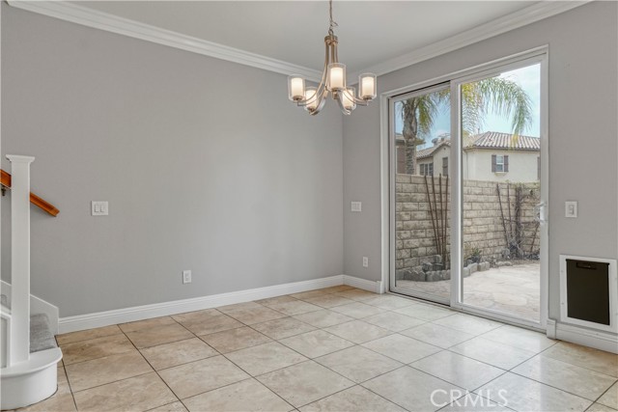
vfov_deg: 59.5
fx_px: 361
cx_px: 309
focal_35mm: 21
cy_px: 206
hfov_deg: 81.2
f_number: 7.1
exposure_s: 1/30
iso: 400
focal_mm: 14
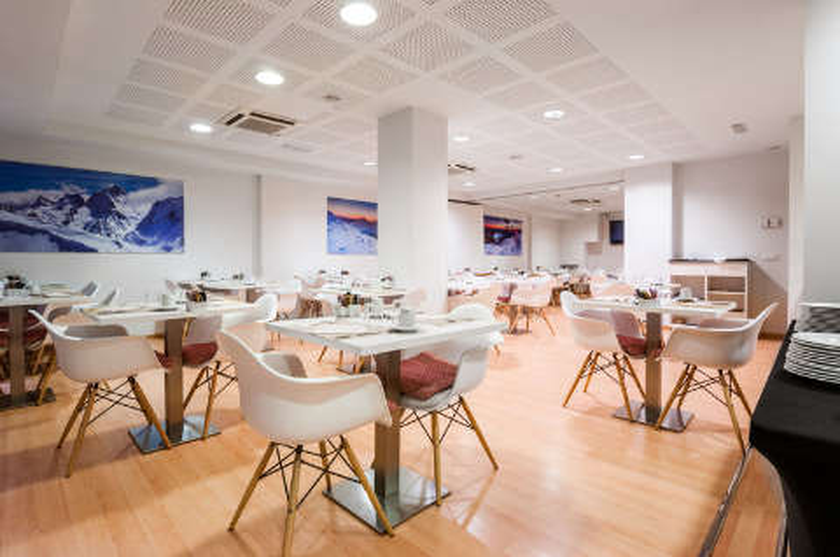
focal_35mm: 17
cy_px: 278
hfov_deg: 92.6
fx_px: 402
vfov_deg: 69.4
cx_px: 420
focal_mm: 11.5
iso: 200
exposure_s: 1/1.67
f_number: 11
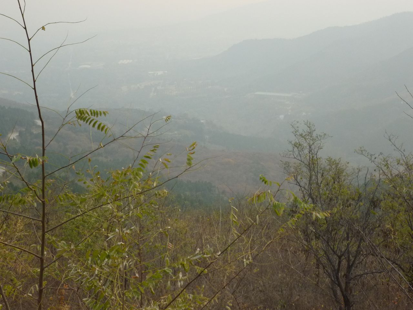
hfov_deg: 34.3
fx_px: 668
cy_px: 155
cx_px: 206
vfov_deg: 26.1
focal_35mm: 56
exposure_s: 1/500
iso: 250
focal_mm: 10
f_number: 4.4
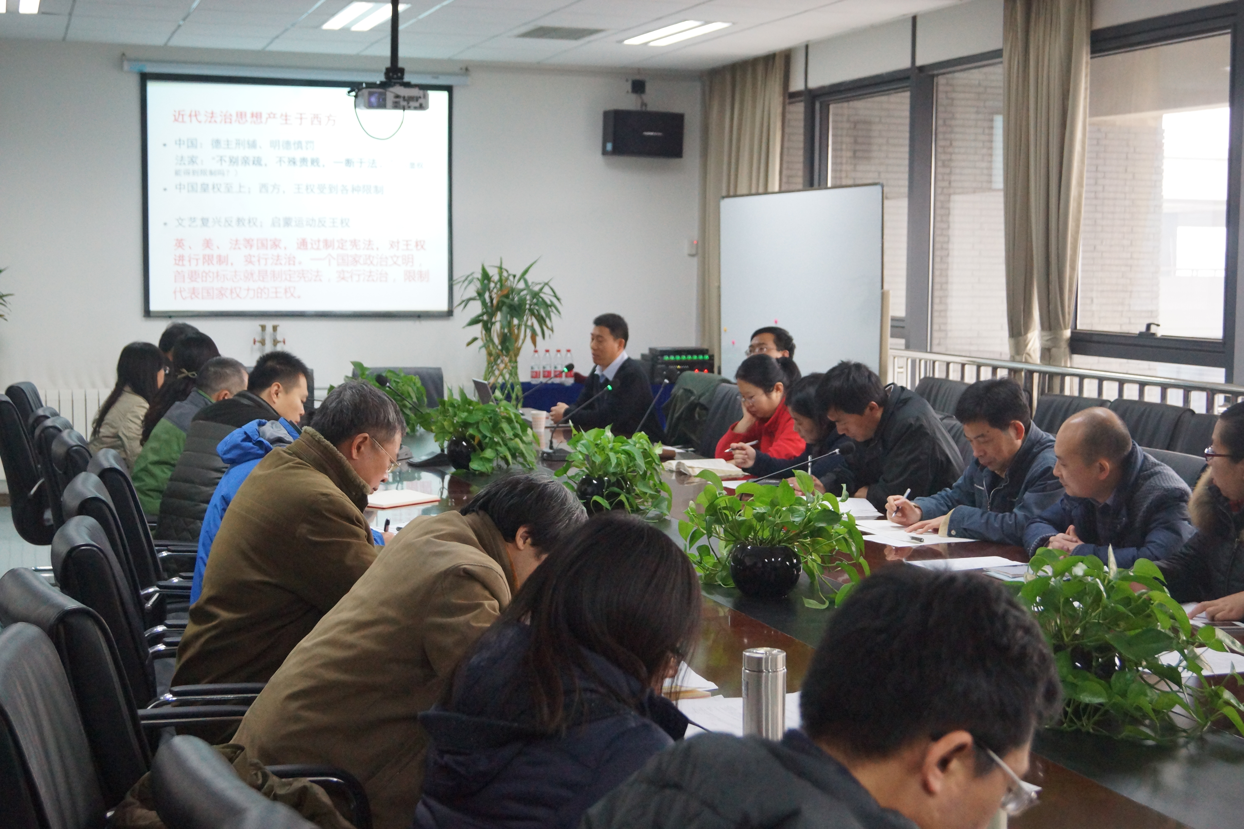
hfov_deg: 37.9
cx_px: 622
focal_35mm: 52
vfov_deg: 25.8
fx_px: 1814
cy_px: 414
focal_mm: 35
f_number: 5
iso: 1600
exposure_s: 1/100
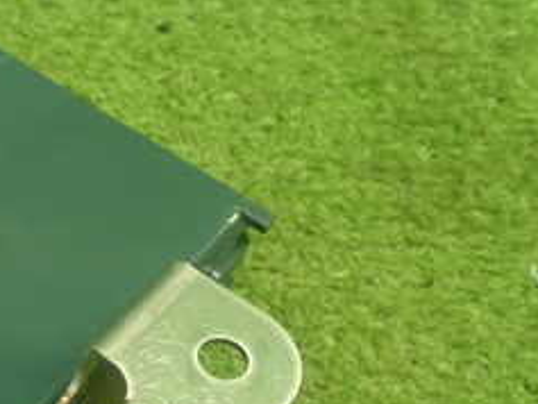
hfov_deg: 22.6
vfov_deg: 18.0
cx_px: -66
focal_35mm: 81
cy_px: 345
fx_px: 1260
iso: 250
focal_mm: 5.79
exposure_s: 1/30
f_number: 2.4
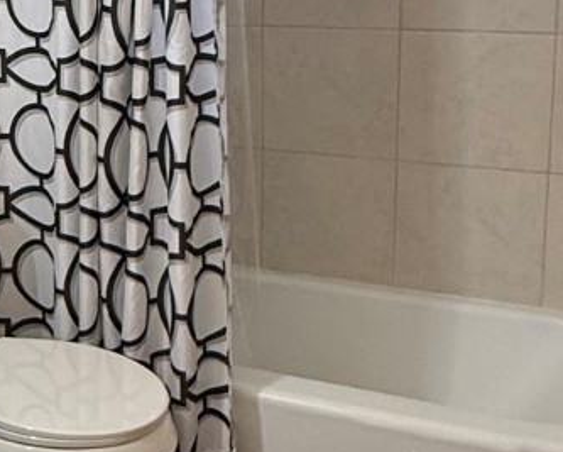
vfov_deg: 23.7
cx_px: -46
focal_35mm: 63
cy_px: 68
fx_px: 1051
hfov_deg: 27.6
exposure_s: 1/120
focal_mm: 2.22
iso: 250
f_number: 2.2
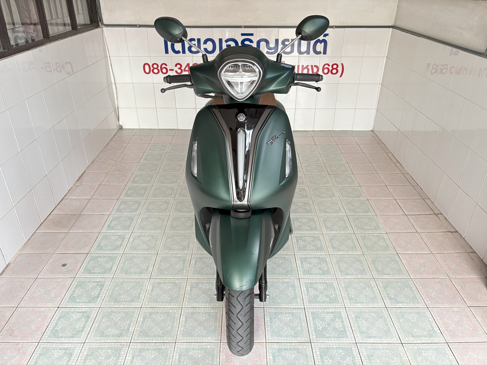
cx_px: 244
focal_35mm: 26
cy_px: 182
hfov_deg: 67.3
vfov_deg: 53.1
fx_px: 366
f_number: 1.6
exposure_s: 1/60
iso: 320
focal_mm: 5.96
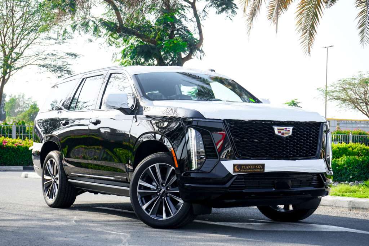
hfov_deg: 28.8
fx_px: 718
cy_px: 123
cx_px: 184
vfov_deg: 19.5
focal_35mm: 70
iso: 800
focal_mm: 70
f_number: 9
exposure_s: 1/500
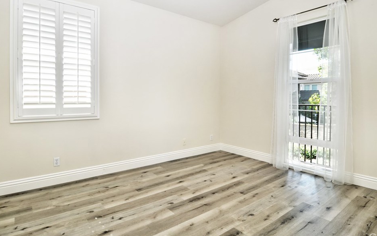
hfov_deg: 84.9
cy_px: 106
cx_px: 203
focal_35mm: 20
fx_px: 205
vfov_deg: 59.5
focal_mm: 12
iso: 400
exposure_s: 1/60
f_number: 6.3
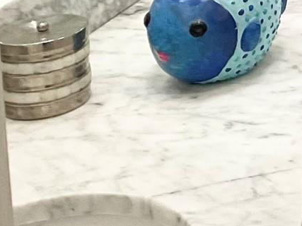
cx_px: 720
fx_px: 1212
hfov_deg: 11.7
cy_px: -300
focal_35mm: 139
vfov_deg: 9.6
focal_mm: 3
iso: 64
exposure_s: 1/120
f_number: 1.8
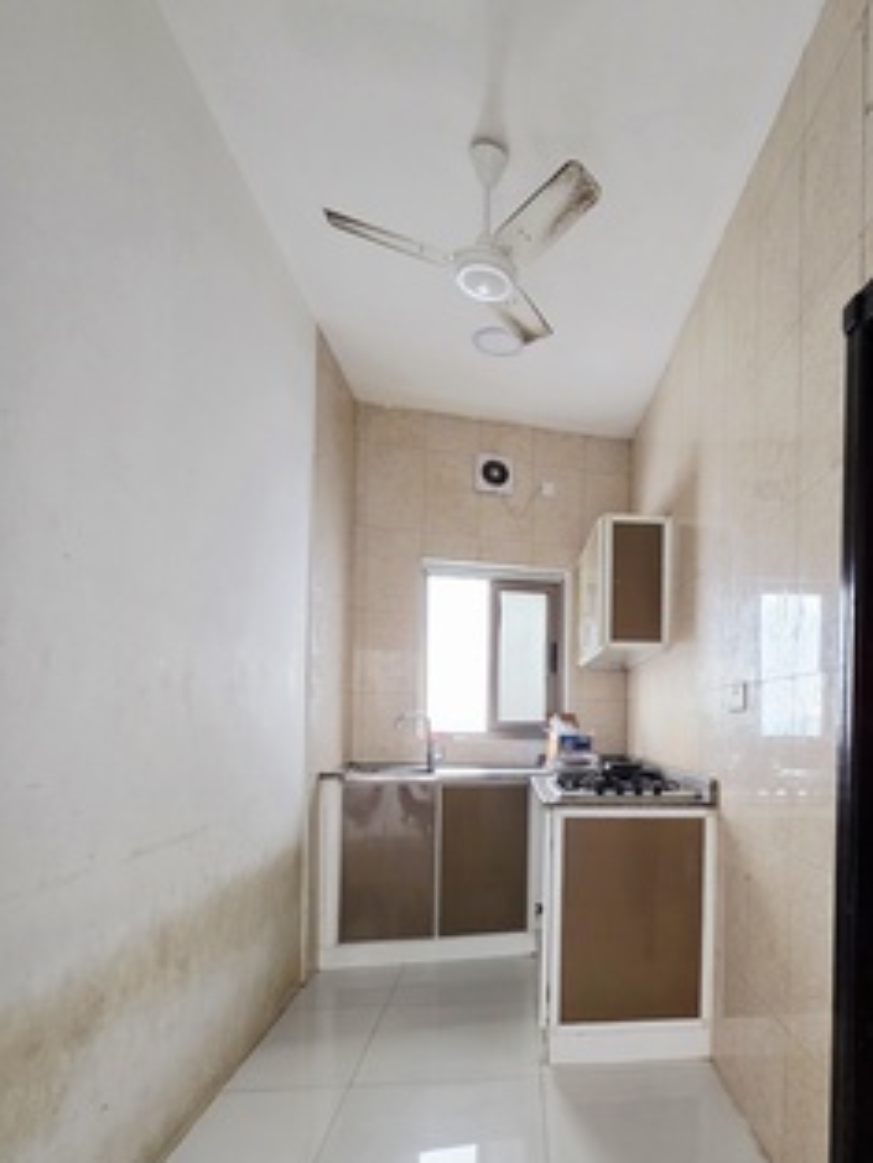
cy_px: 723
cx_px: 604
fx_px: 638
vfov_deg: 83.1
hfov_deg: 66.3
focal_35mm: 19
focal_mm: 2.2
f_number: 1.9
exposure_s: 1/50.3
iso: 500
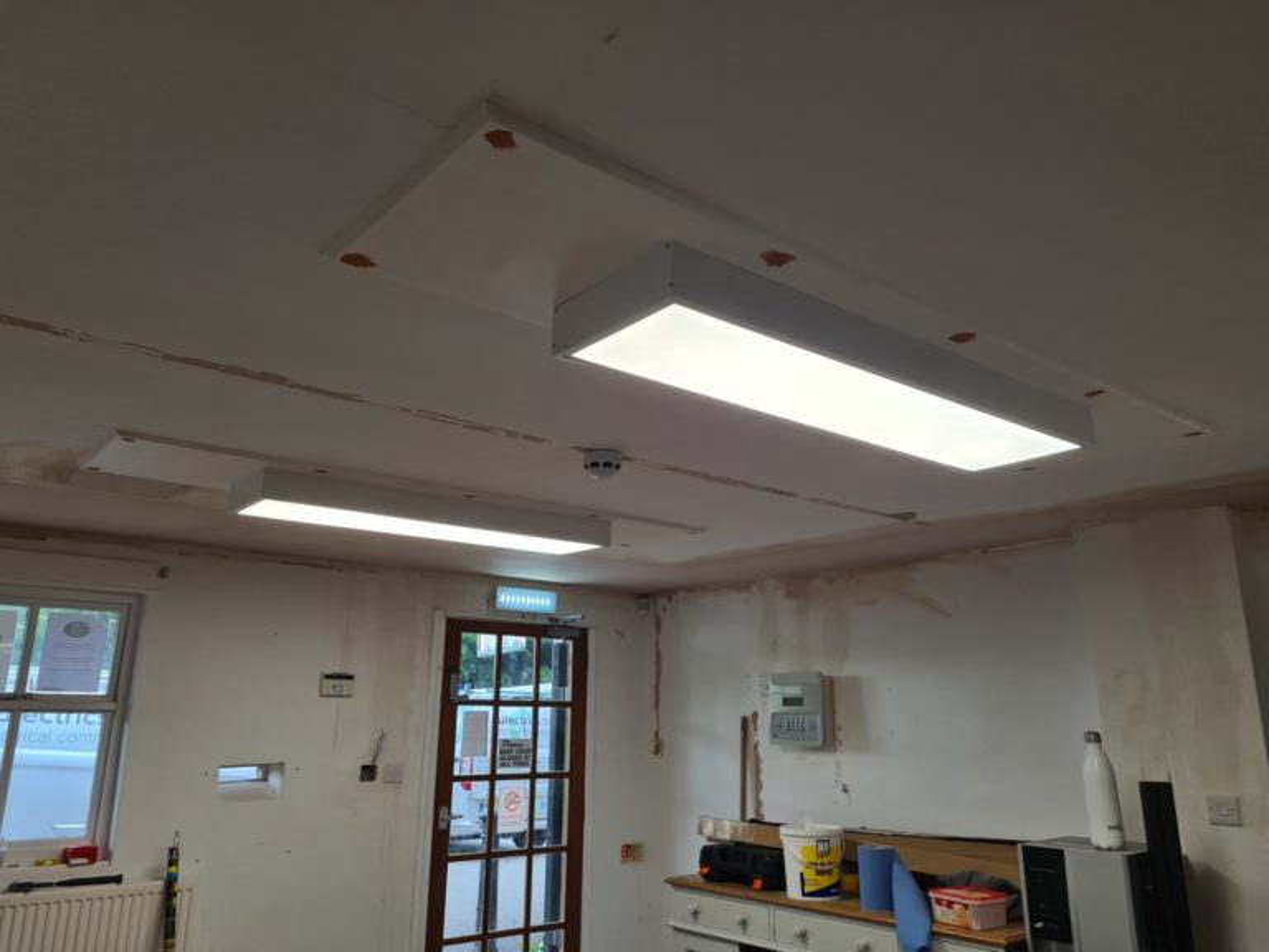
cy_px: 476
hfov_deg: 67.3
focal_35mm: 26
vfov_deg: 53.1
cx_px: 634
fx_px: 953
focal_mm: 5.4
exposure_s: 1/115
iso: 50
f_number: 1.8
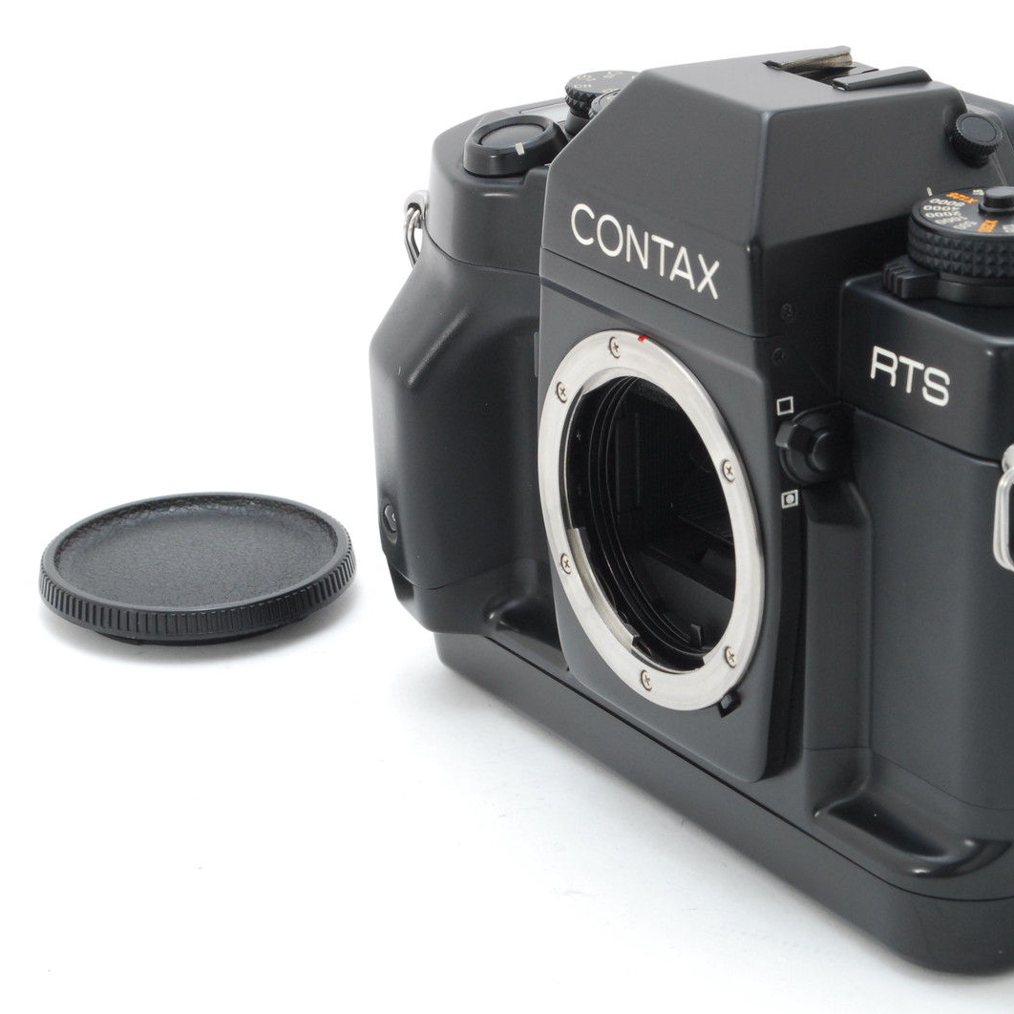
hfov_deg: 17.4
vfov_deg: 17.4
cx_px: 590
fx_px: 3314
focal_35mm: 100
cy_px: 510
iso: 400
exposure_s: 1/125
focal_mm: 52
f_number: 18
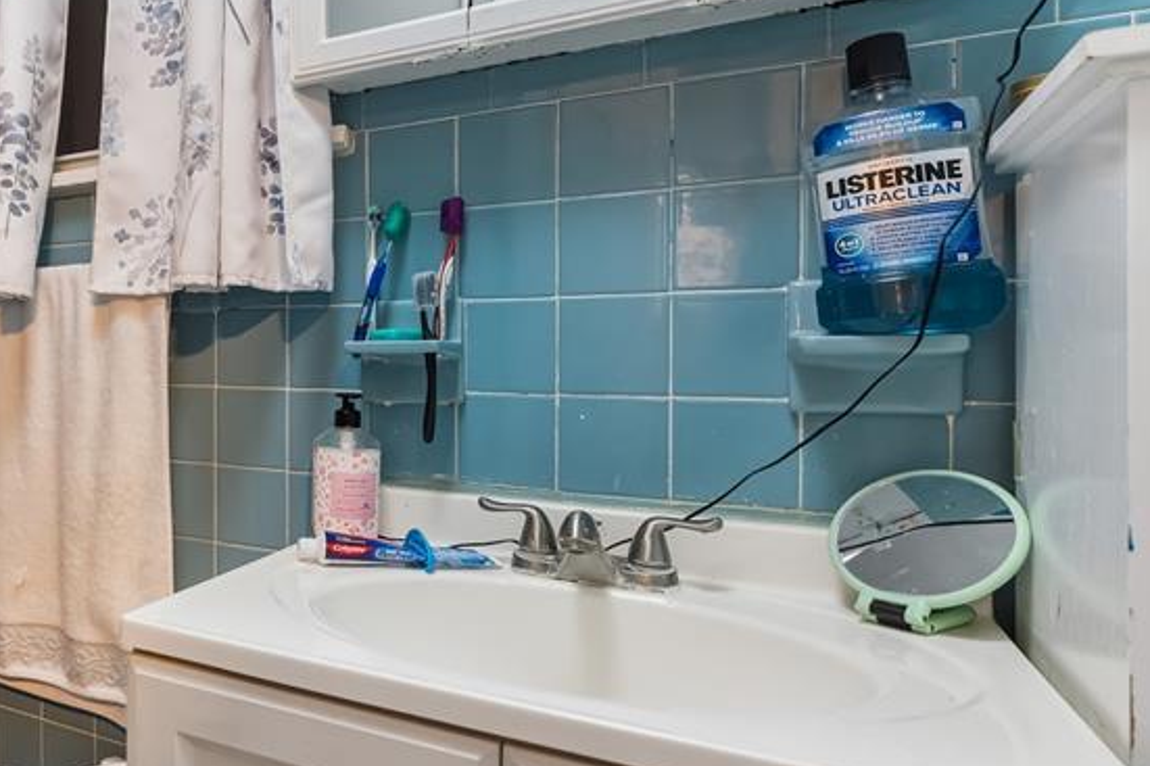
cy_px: 317
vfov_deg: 49.3
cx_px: 161
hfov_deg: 61.0
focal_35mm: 26
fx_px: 830
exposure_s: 1/60
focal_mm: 14
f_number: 3.5
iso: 800
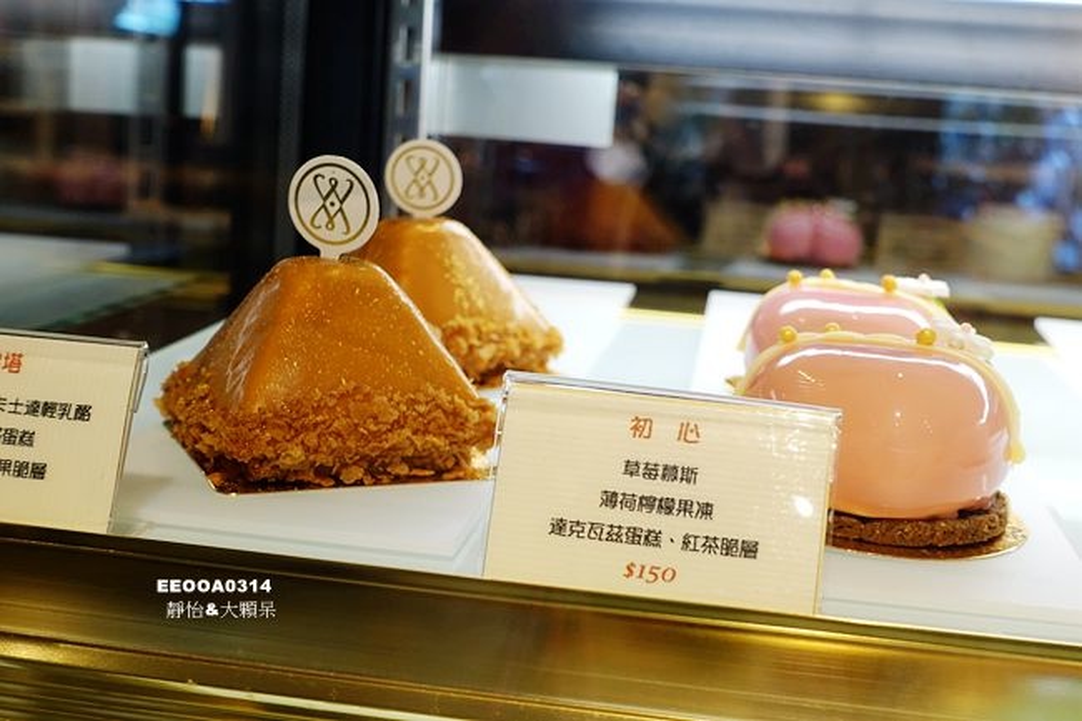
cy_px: 360
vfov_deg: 26.0
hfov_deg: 38.2
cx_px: 541
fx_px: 1562
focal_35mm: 52
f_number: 5
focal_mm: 19.1
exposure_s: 1/60
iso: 800
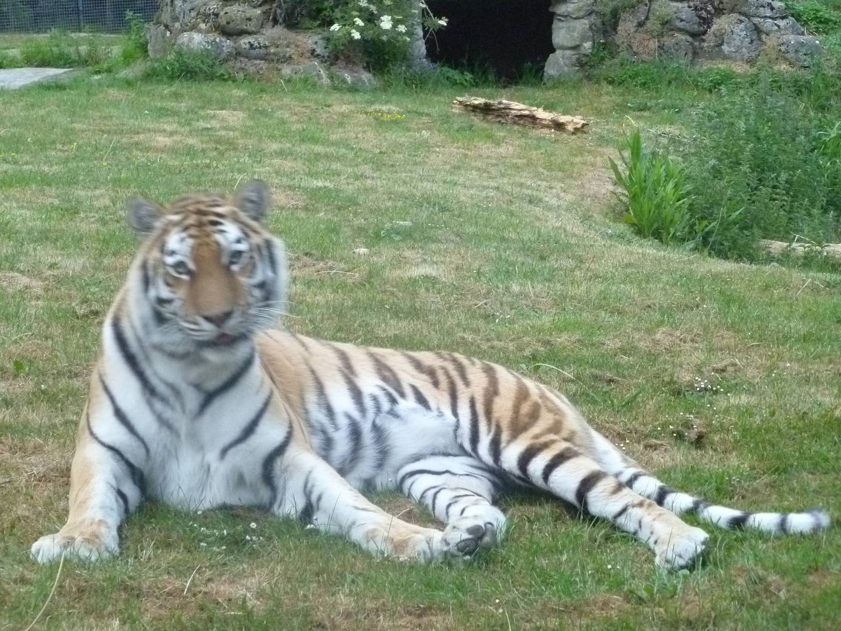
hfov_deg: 24.7
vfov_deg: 18.7
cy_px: 283
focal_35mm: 79
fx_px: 1919
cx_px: 412
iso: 800
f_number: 4.3
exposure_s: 1/40
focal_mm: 12.4
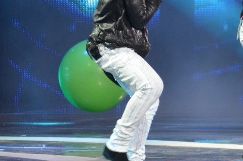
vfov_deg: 2.2
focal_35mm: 616
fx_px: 4149
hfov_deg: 3.4
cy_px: 20
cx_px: 195
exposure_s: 1/125
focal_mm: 120
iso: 800
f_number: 4.8
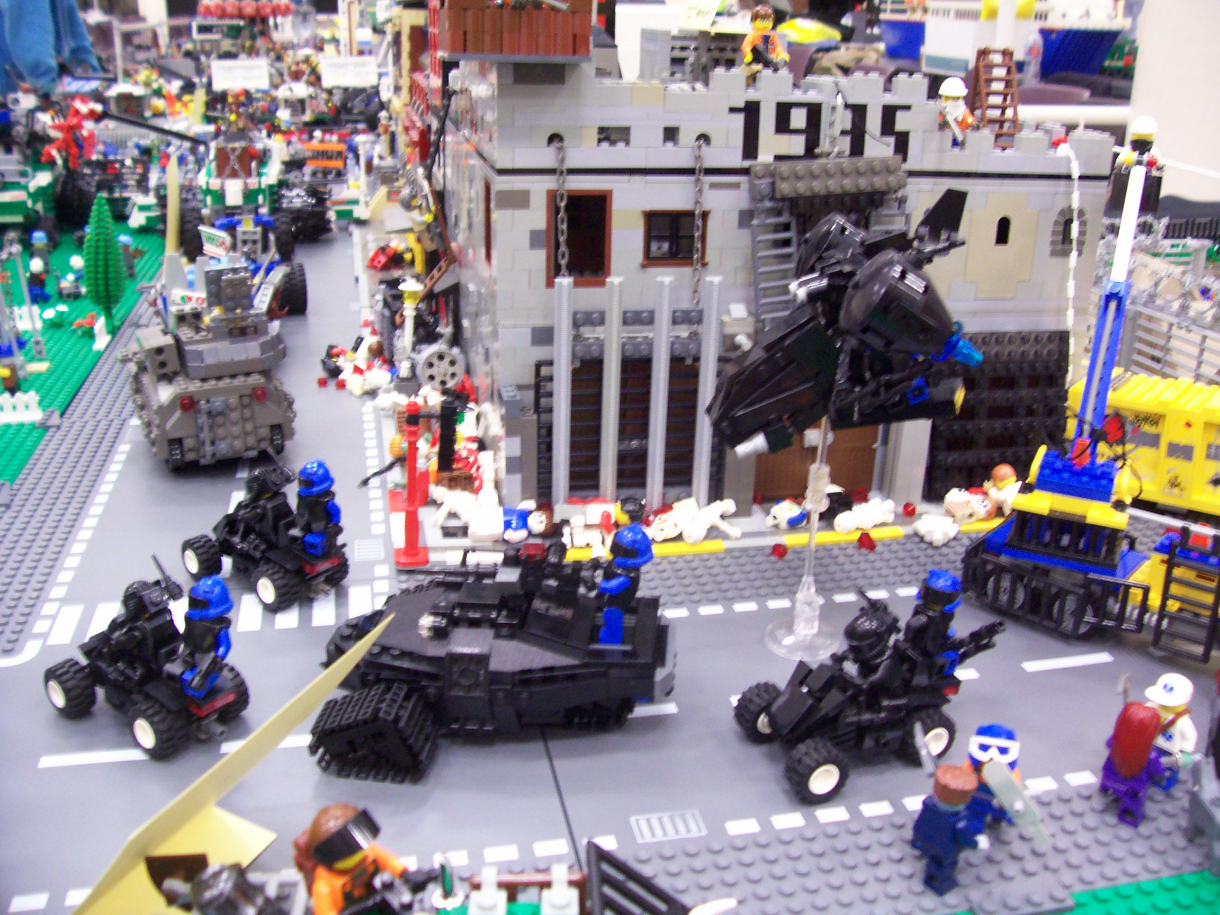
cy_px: 458
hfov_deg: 54.0
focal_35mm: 34
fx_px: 1198
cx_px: 610
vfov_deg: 41.8
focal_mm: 5.6
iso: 160
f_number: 2.7
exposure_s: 1/9.71
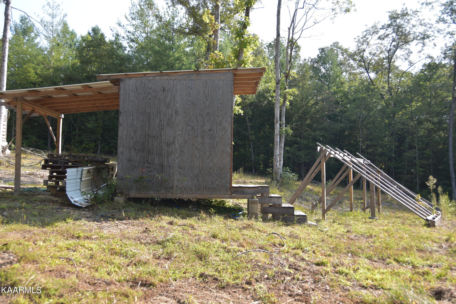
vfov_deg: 40.0
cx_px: 228
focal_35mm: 33
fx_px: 418
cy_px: 152
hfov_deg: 57.2
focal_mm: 22
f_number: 3.8
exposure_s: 1/500
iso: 200
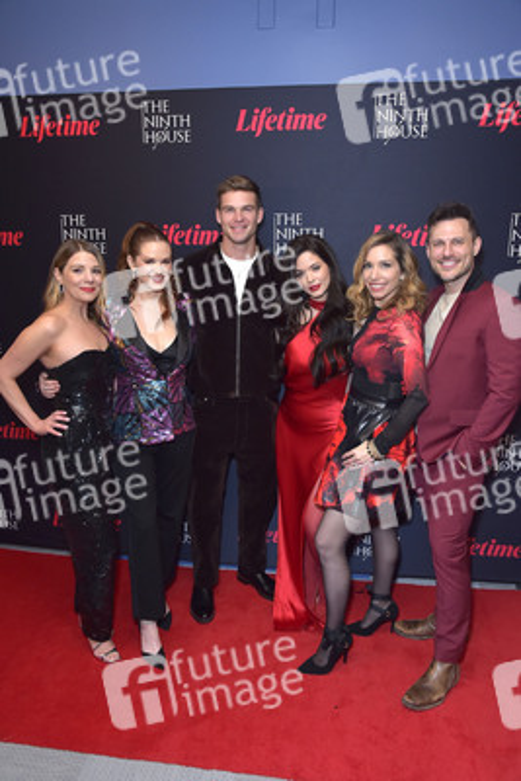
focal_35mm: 28
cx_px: 260
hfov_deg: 46.4
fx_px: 607
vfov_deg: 65.5
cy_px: 390
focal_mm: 28
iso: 1600
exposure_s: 1/250
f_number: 6.3
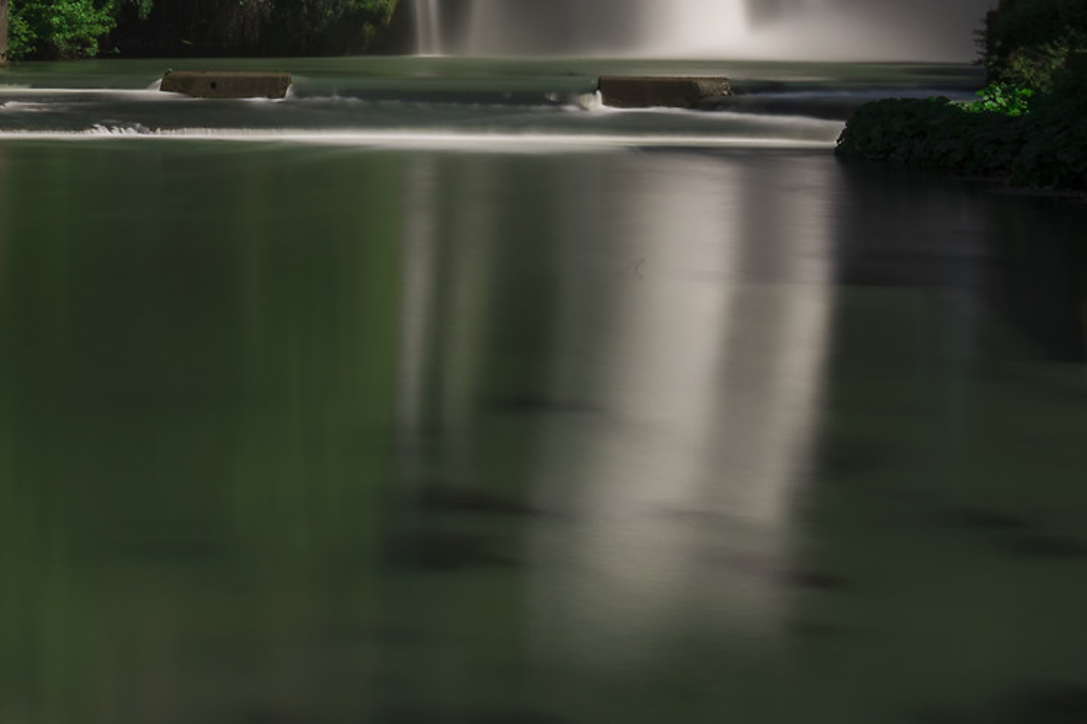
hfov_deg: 14.9
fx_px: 4076
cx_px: -42
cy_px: -147
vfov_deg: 10.0
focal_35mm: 135
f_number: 22
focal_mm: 42
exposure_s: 25
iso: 50
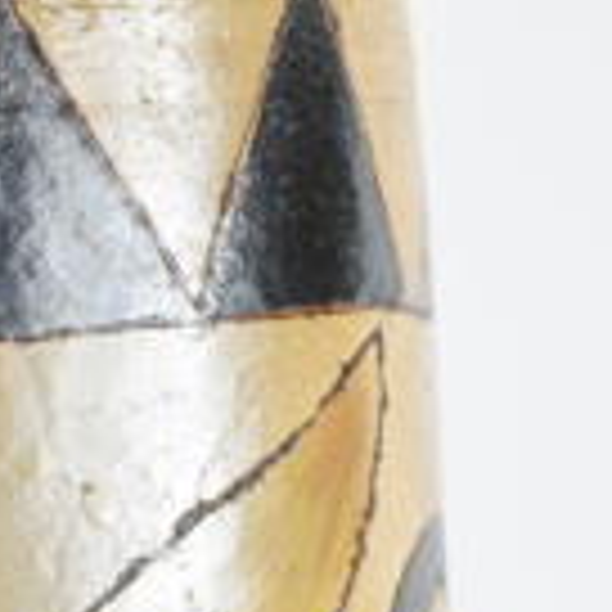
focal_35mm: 330
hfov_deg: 5.3
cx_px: -274
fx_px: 6601
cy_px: 236
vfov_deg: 5.3
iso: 800
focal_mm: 55
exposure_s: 1/125
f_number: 8
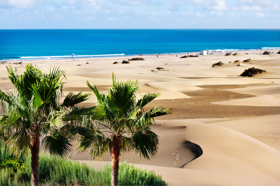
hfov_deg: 10.3
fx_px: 1554
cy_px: 93
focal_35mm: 200
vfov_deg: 6.9
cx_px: 140
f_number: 14
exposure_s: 1/200
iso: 200
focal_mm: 200
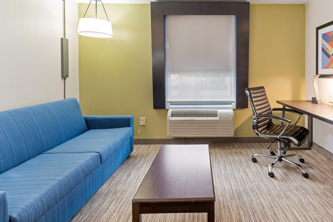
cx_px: 203
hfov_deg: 82.8
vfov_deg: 61.6
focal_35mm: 20
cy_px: 94
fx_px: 185
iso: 400
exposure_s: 1/1.67
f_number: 8
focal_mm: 14
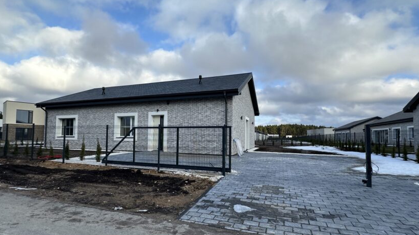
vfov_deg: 58.2
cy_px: 128
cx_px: 201
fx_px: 211
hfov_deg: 89.5
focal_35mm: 19
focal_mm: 2.22
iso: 50
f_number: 2.2
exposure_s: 1/868
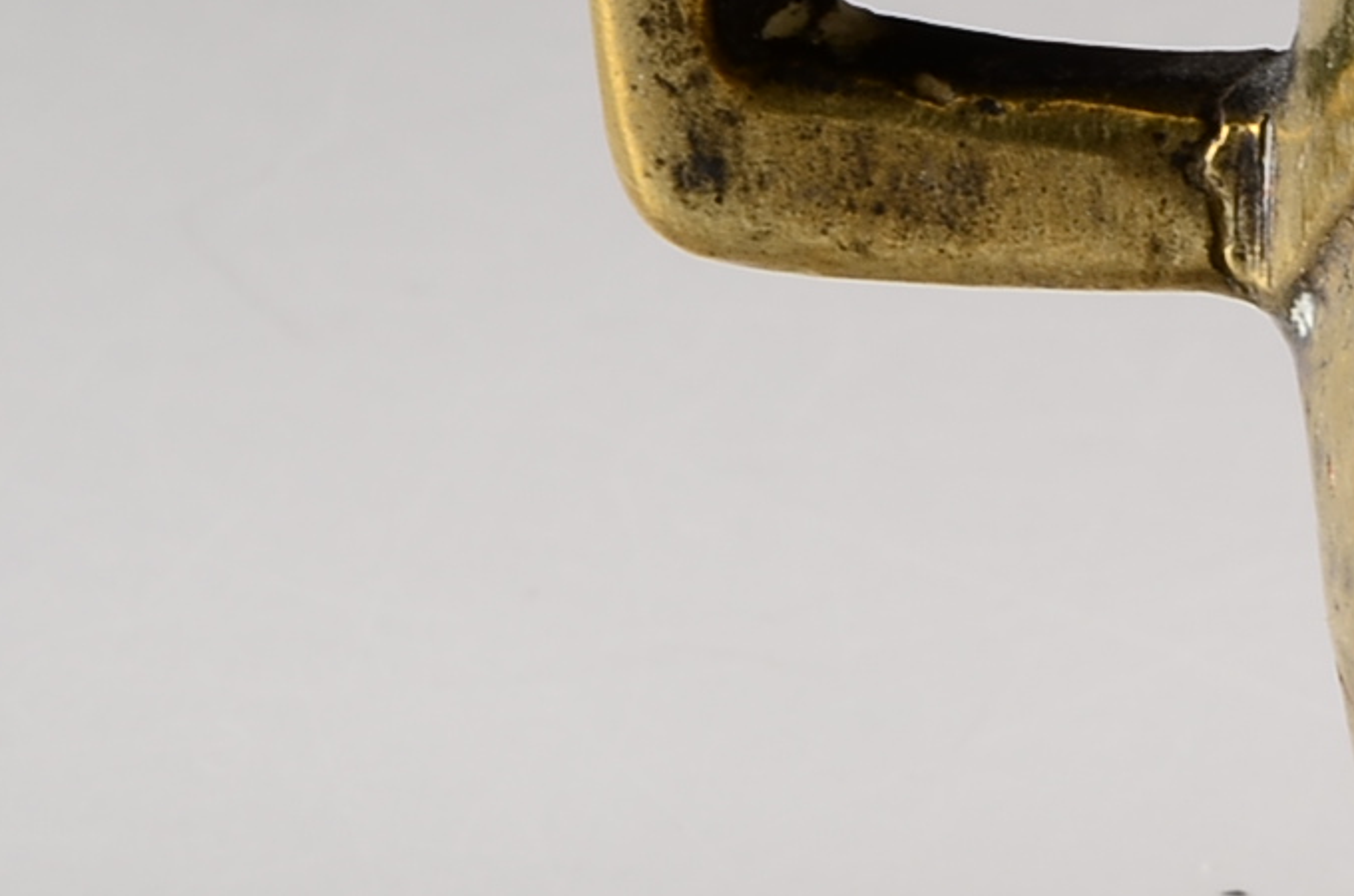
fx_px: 21419
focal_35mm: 571
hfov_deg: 3.6
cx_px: 2216
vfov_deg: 2.4
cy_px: 757
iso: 100
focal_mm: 105
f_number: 22
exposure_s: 1/200
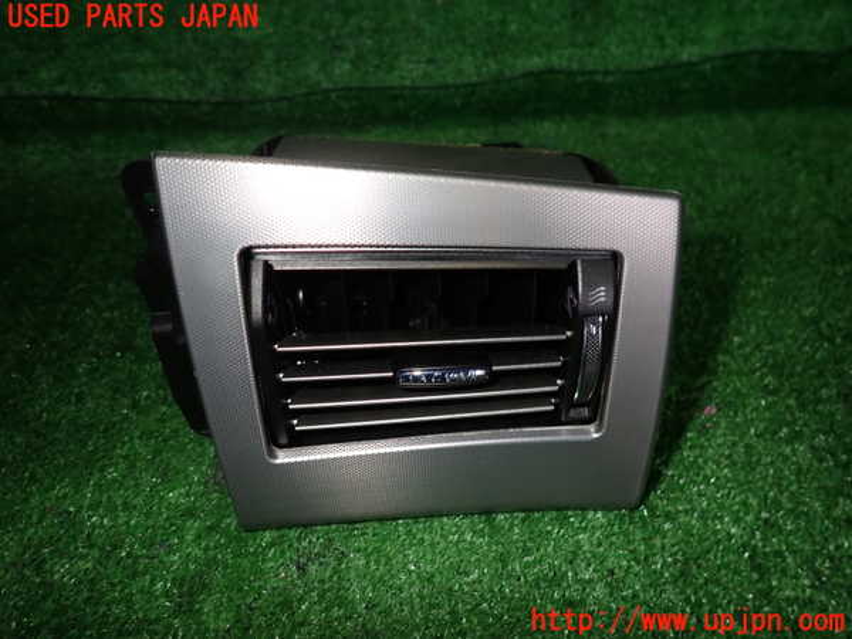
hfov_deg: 69.4
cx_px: 426
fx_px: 615
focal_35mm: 25
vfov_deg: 54.9
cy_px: 320
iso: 200
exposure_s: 1/30
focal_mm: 4.5
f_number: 5.6
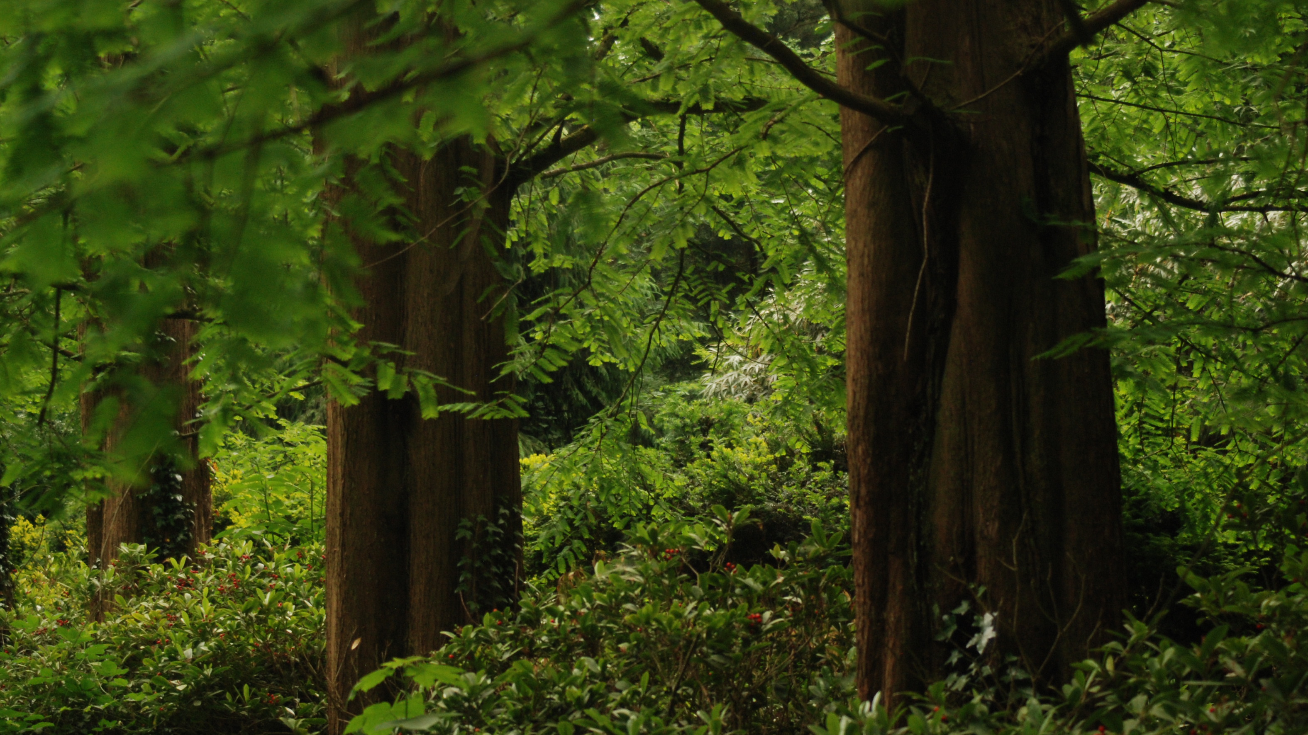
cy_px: 514
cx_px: 638
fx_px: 2346
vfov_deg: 17.8
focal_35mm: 68
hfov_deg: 31.2
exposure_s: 1/160
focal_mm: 35
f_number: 3.3
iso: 400
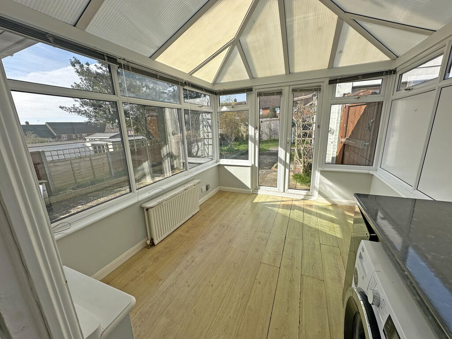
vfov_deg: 85.7
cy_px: 170
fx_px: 183
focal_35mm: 14
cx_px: 226
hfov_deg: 102.1
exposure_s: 1/1247
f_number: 2.2
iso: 50
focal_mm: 2.22
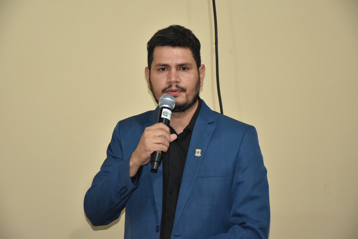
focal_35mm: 105
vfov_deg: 13.0
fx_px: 1044
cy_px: 120
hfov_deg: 19.5
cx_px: 179
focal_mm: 70
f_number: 5
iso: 3200
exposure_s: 1/100
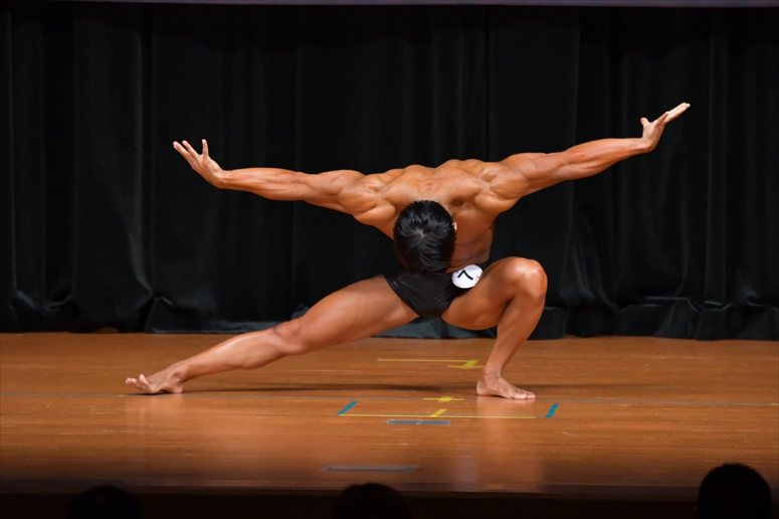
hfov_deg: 5.5
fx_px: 8111
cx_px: 390
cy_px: 260
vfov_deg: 3.7
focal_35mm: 375
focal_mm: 250
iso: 5000
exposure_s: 1/400
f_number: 5.6
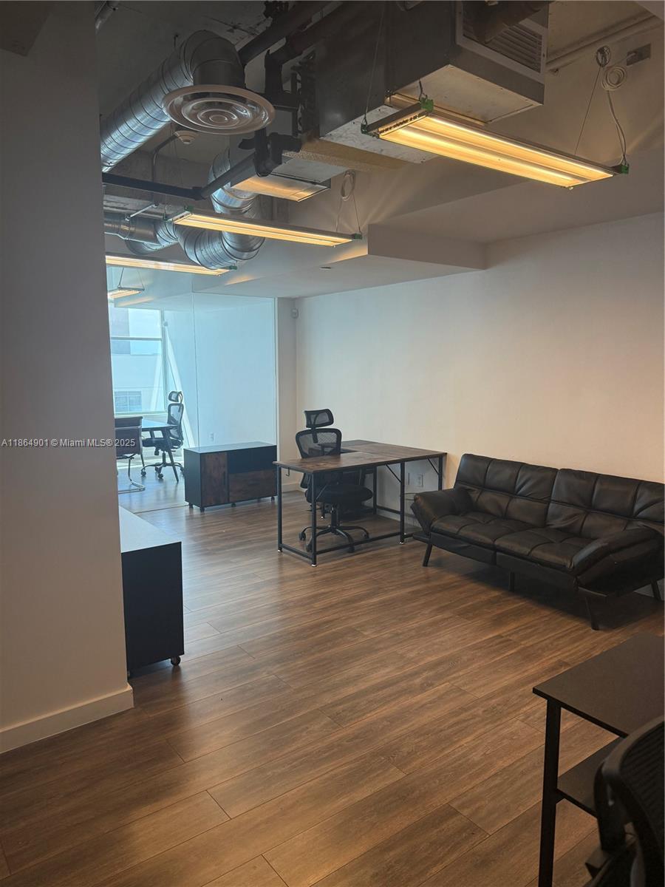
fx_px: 615
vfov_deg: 71.6
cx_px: 332
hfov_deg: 56.8
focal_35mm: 24
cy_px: 444
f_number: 1.78
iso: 160
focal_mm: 6.76
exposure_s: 1/144
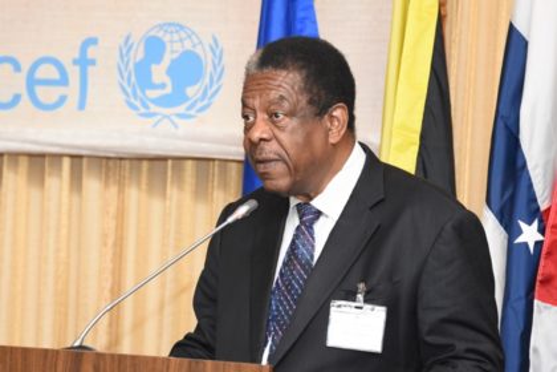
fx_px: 3713
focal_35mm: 240
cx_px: 278
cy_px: 186
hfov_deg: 8.6
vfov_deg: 5.7
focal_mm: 160
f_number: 5.6
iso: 5000
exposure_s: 1/160
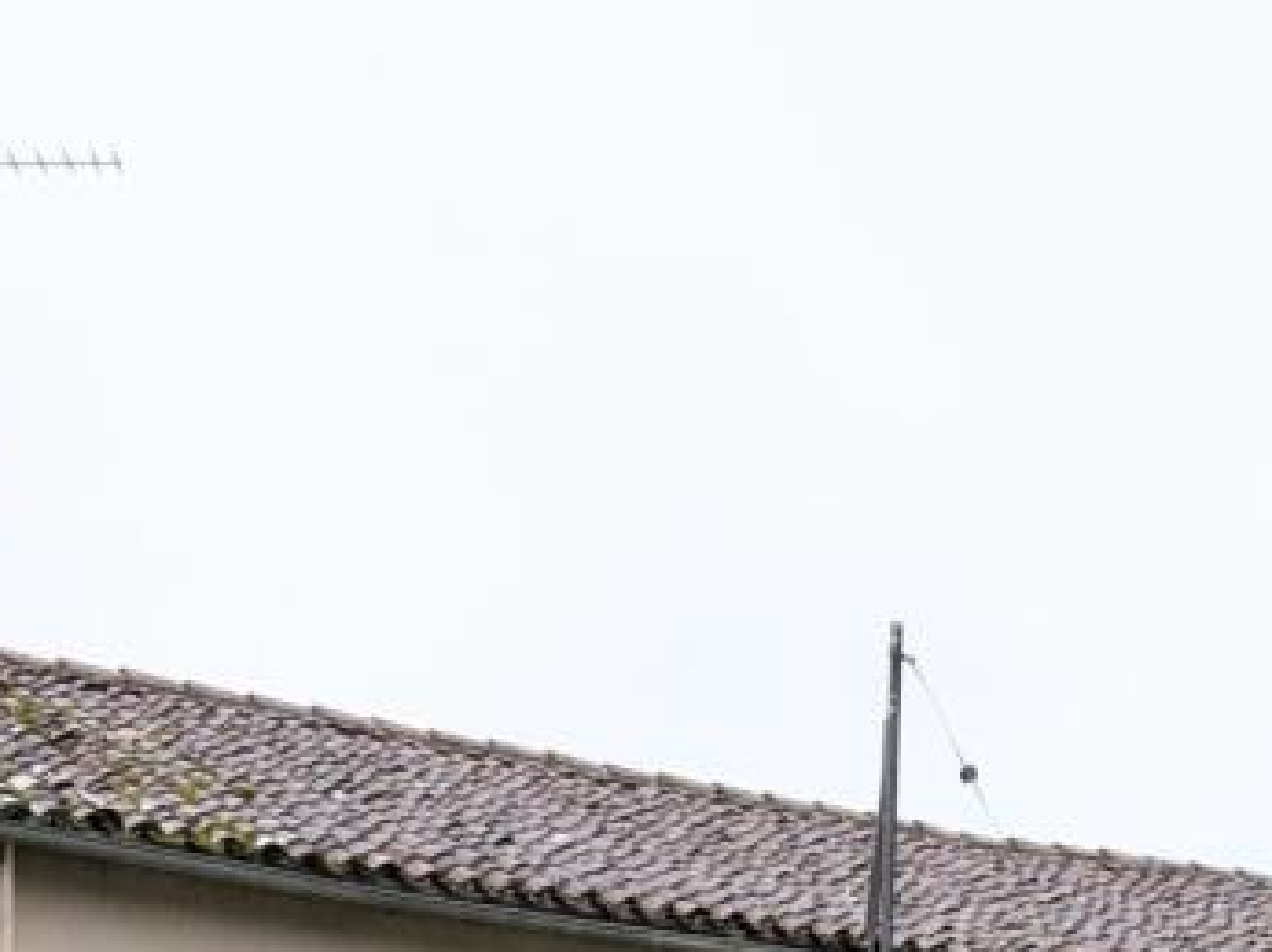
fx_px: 2607
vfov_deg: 18.9
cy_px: 1312
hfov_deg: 27.2
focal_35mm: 71
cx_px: 901
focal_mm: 6.9
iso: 21
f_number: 1.68
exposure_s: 1/47.8
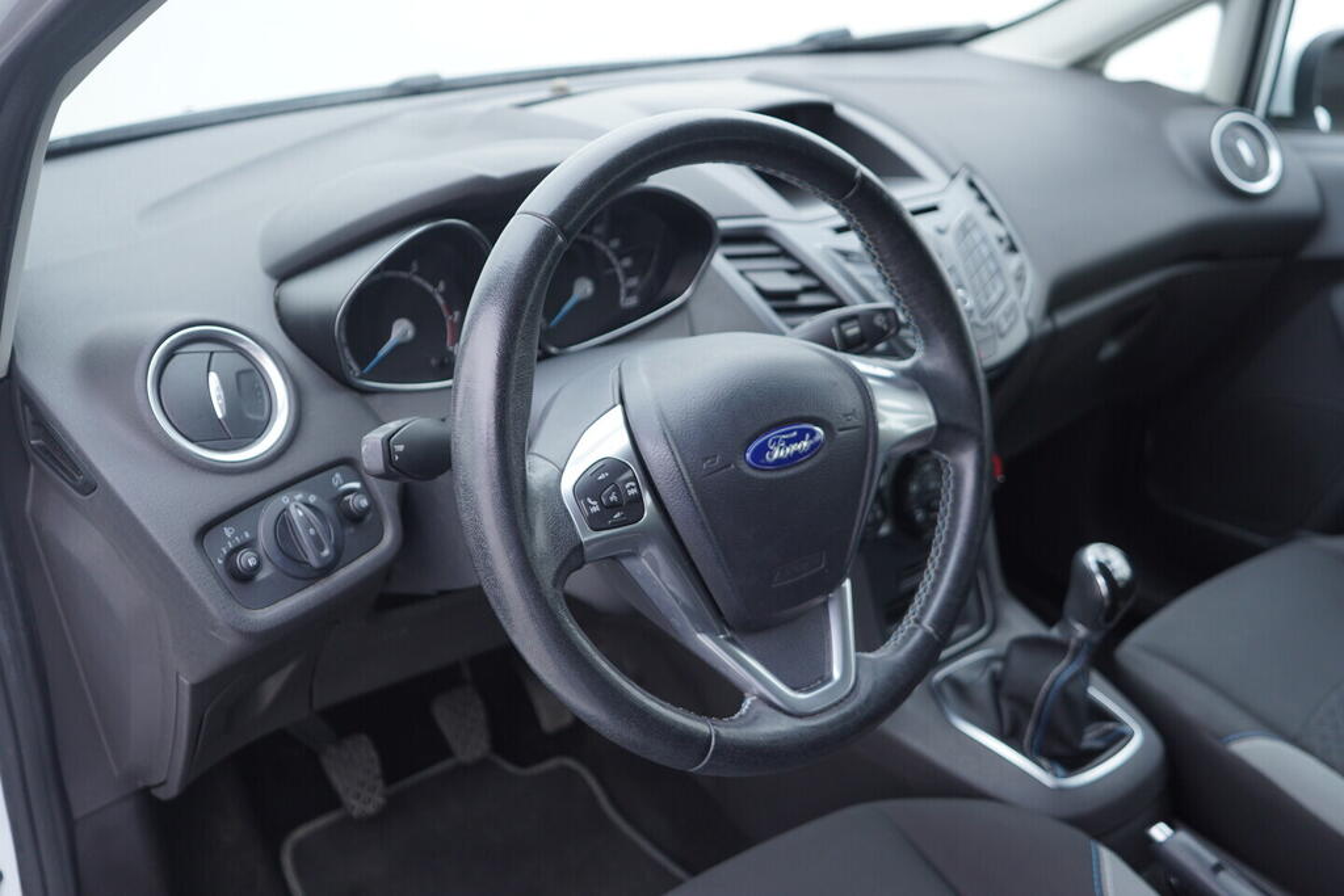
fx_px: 1344
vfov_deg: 36.9
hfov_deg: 53.1
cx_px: 672
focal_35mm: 36
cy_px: 448
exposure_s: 1/40
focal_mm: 24
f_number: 2.8
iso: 160
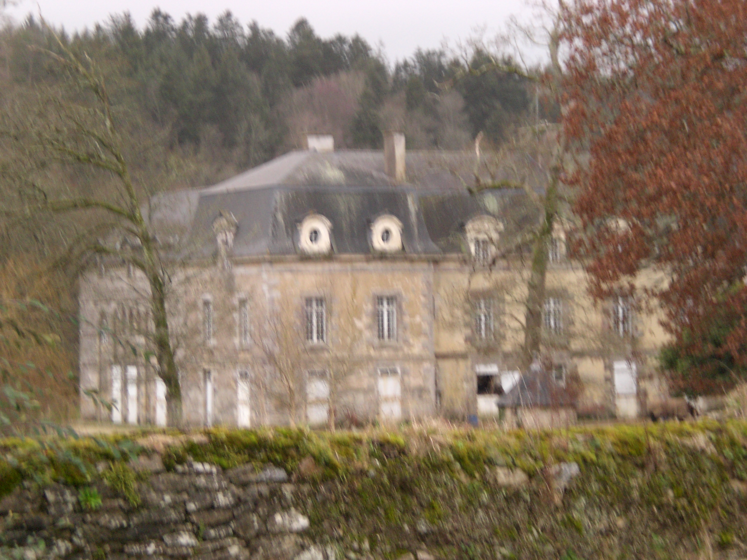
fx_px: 2460
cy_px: 280
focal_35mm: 114
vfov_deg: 13.0
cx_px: 374
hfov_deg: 17.3
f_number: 5.9
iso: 200
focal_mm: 18.9
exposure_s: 1/50
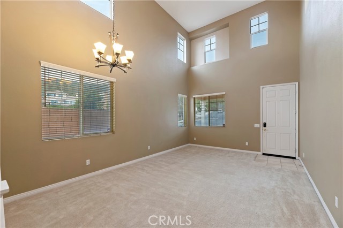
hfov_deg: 104.3
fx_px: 133
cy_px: 114
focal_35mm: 14
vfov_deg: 81.1
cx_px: 172
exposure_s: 1/8
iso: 500
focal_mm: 14
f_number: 10
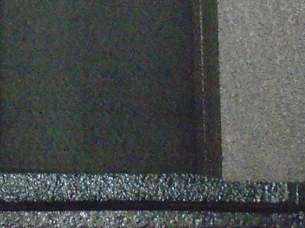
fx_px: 1039
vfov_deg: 12.2
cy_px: -68
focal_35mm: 118
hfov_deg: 16.2
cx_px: -32
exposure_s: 1/25
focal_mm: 4.6
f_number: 3.2
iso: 800
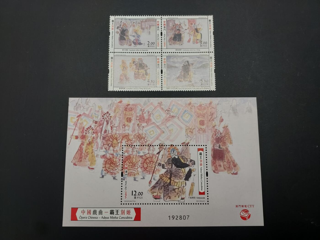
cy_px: 120
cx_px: 160
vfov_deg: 56.8
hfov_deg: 71.6
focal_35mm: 24
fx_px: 222
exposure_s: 1/50
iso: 64
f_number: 1.8
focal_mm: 4.6
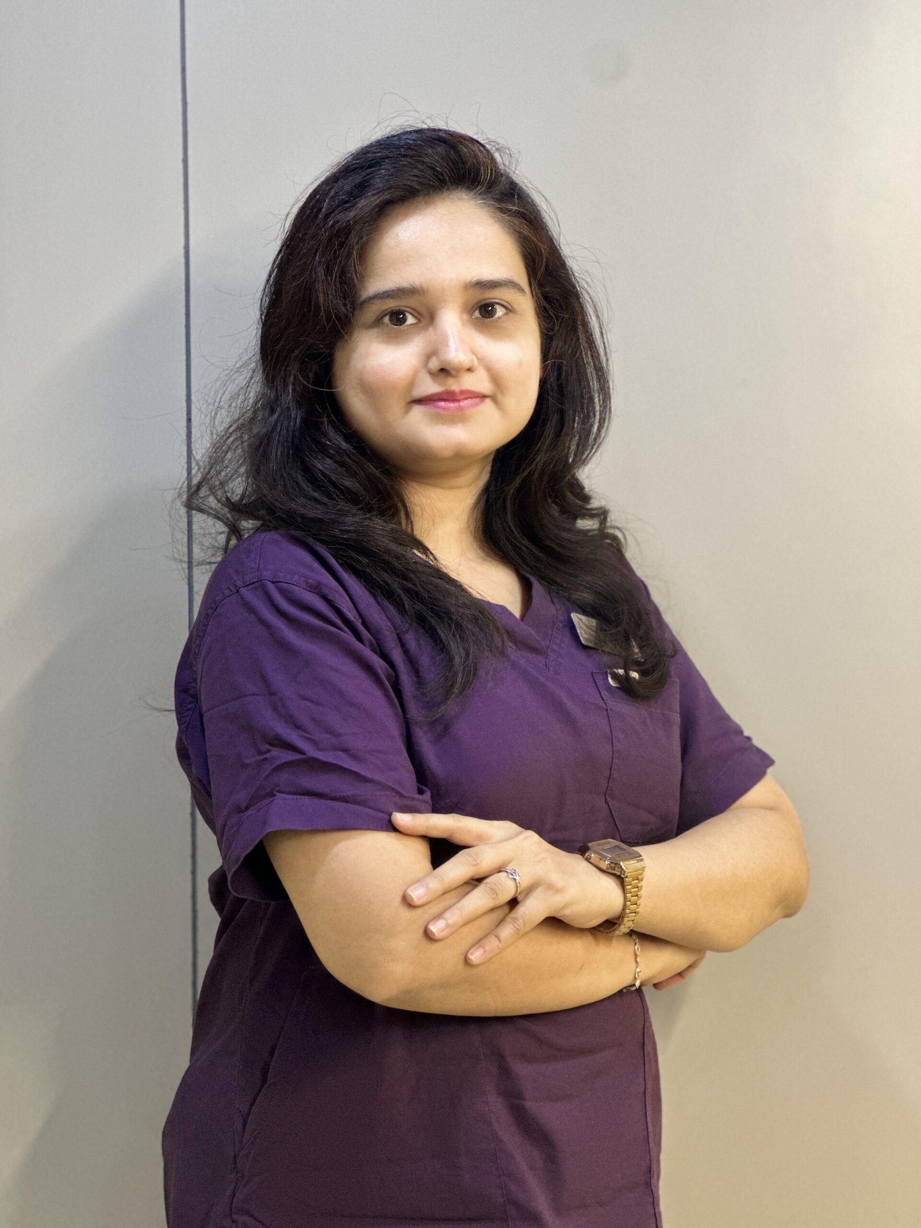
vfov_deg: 25.3
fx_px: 2732
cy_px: 614
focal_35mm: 77
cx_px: 460
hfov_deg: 19.1
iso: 320
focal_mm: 9
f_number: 2.8
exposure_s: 1/33
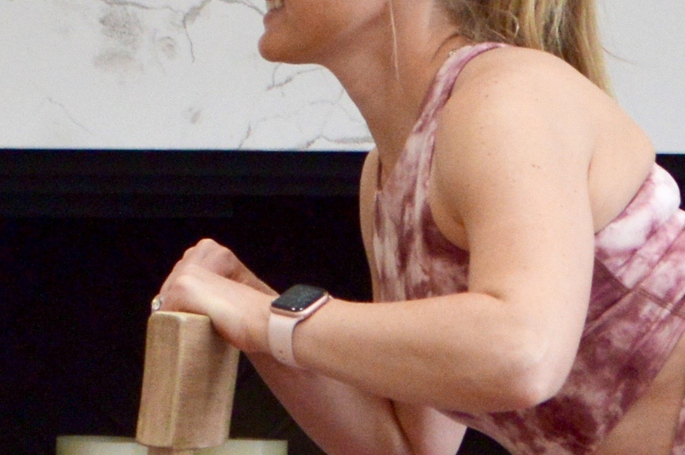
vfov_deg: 4.1
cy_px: 362
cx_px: 293
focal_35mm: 334
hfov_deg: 6.2
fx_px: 6350
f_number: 5
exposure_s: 1/60
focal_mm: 38
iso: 640
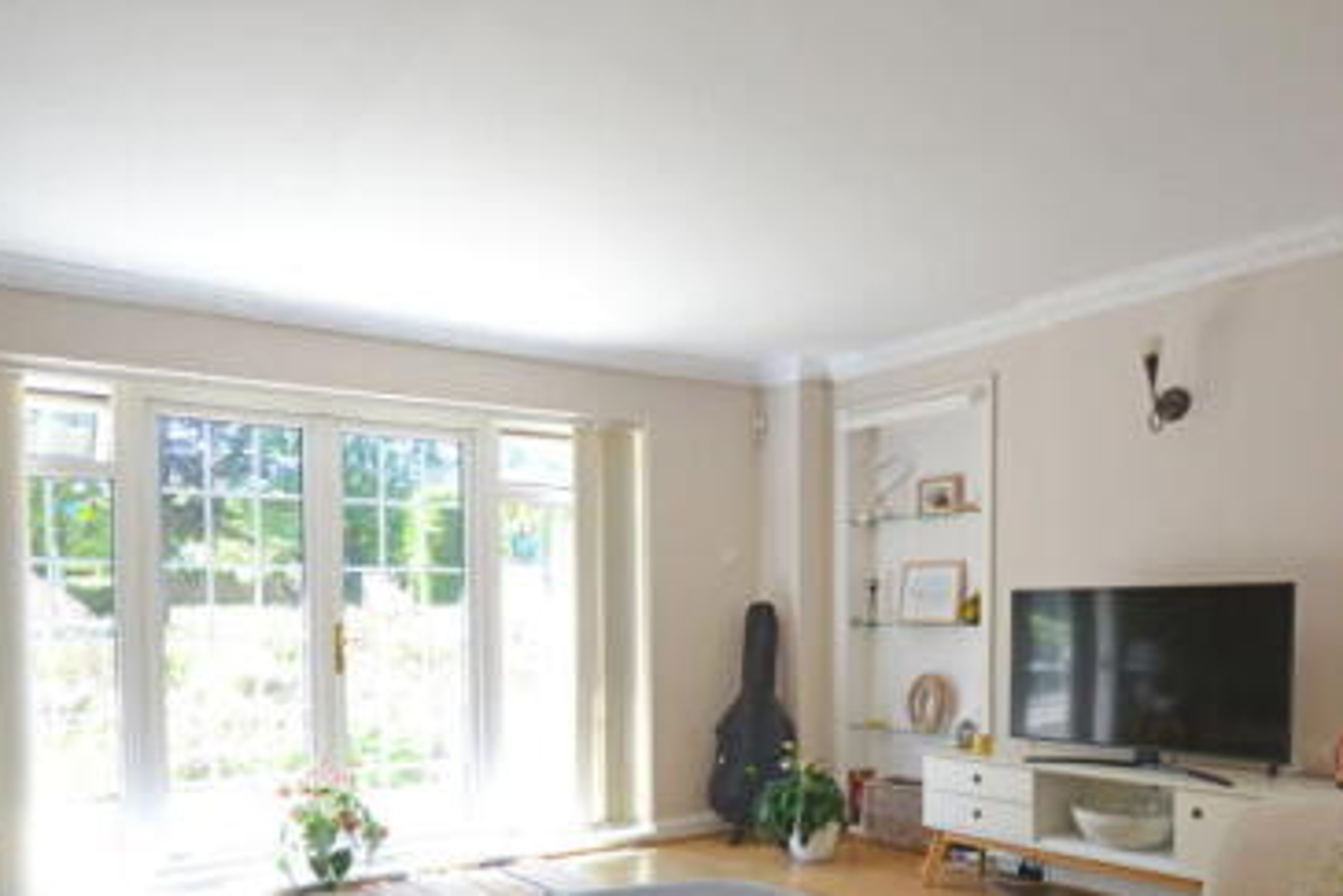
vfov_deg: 46.5
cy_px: 654
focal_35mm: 27
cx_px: 598
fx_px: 1008
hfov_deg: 67.2
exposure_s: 1/250
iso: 800
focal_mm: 10
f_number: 4
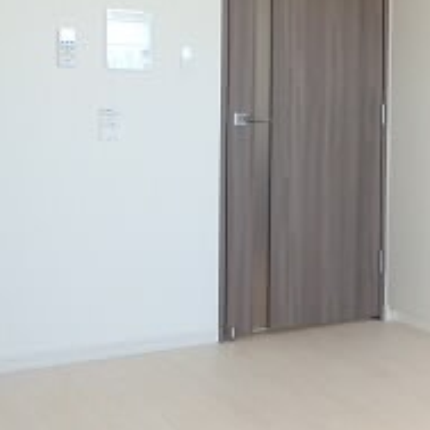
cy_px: 143
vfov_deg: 28.9
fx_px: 829
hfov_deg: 25.6
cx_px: 535
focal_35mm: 59
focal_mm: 3.7
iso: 800
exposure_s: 1/250
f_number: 3.5
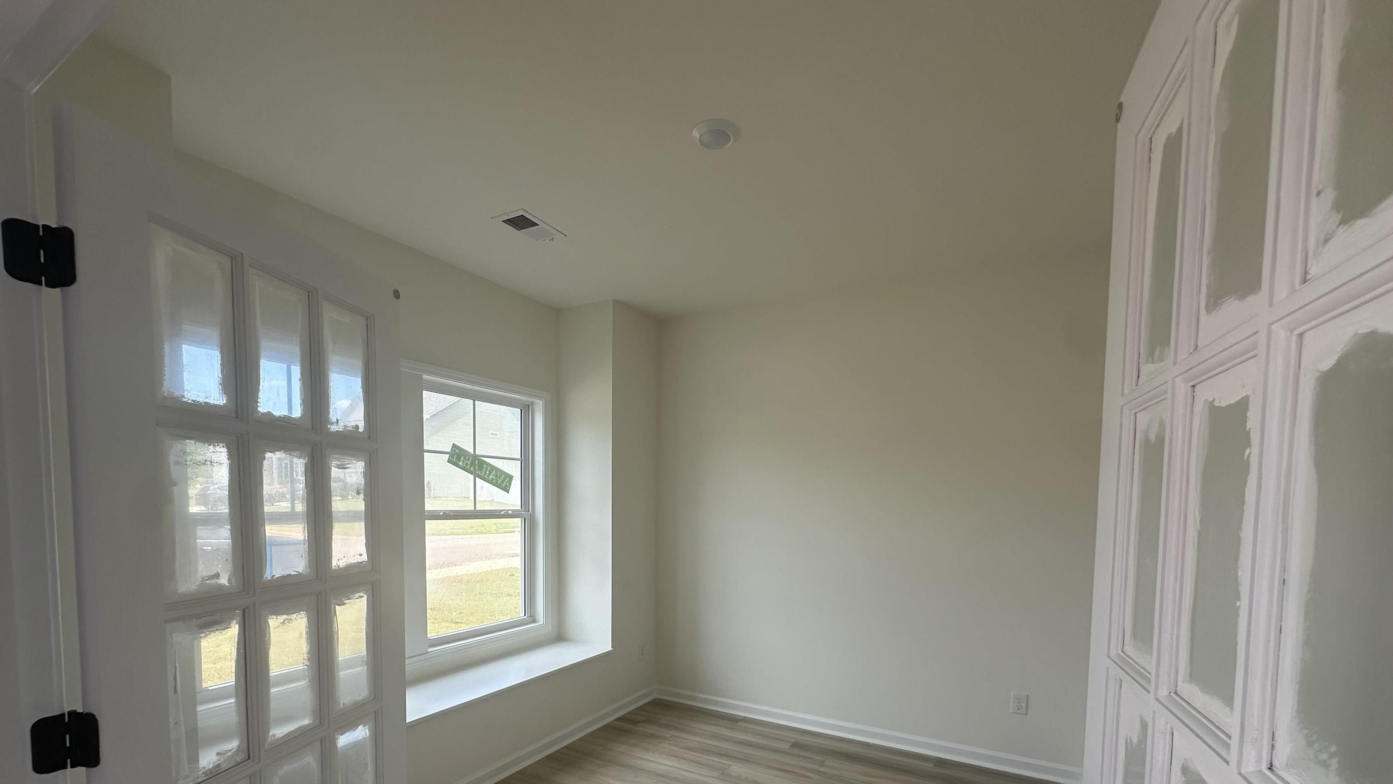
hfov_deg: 99.4
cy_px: 538
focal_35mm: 16
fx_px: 591
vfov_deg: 64.9
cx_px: 698
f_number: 2.2
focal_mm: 2.22
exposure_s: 1/254
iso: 40
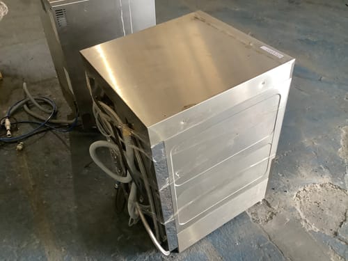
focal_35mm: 31
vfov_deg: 45.4
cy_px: 130
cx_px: 174
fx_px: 312
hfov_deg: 58.4
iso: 250
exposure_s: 1/50
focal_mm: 3.3
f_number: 2.4
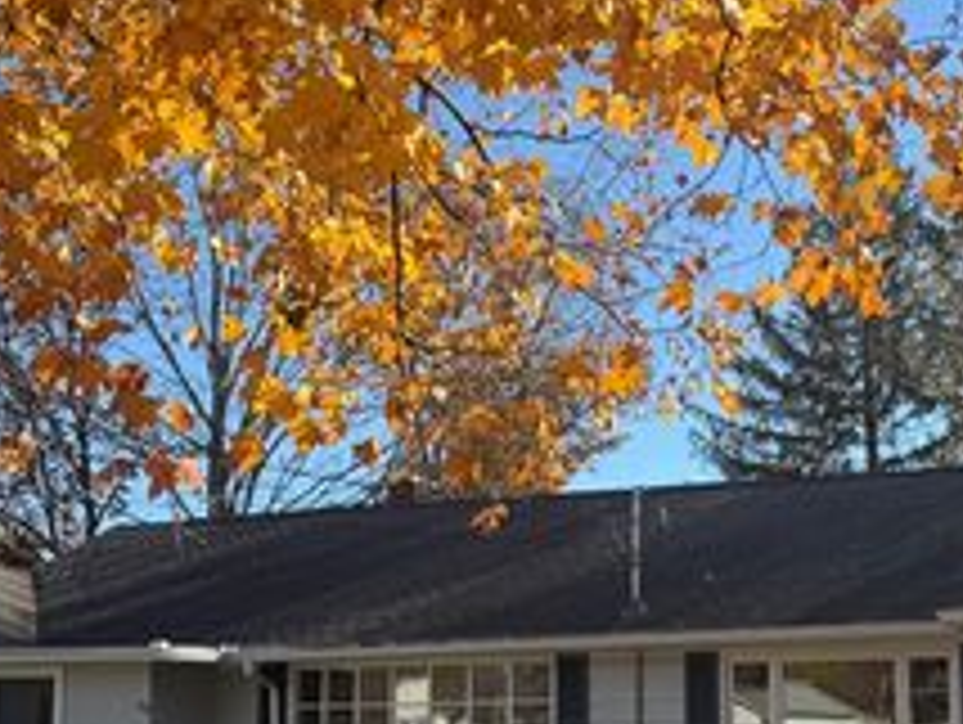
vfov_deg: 25.6
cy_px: 596
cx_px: 693
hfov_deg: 33.8
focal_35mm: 56
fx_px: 1560
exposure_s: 1/1855
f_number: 1.78
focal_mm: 6.76
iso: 80
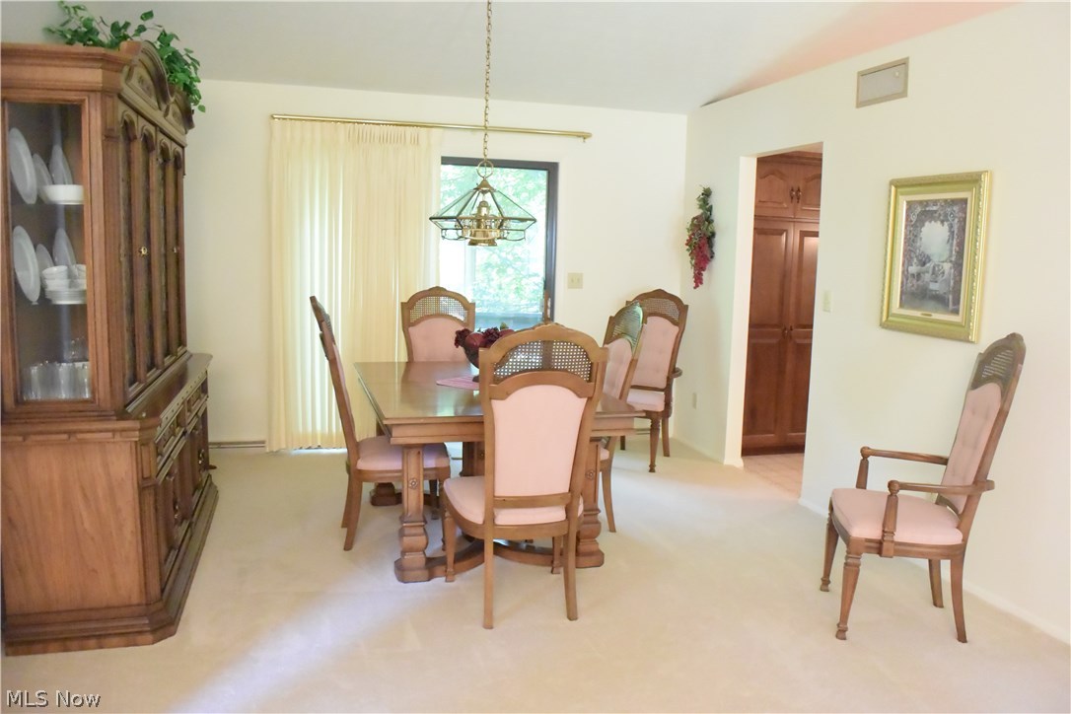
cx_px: 536
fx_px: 803
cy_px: 357
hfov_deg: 67.4
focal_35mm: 27
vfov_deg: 47.9
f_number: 3.5
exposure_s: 1/60
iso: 4500
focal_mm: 10
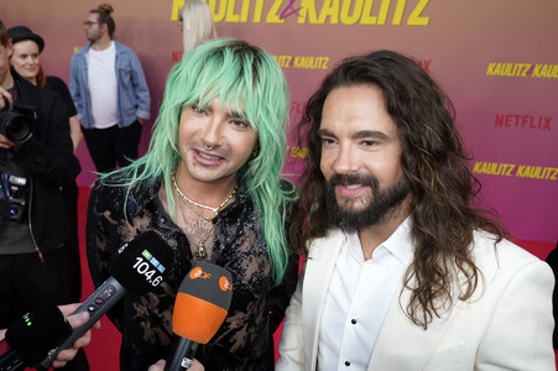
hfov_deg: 60.3
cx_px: 279
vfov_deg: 42.3
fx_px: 480
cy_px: 186
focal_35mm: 31
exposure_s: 1/160
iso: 320
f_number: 5.6
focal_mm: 31
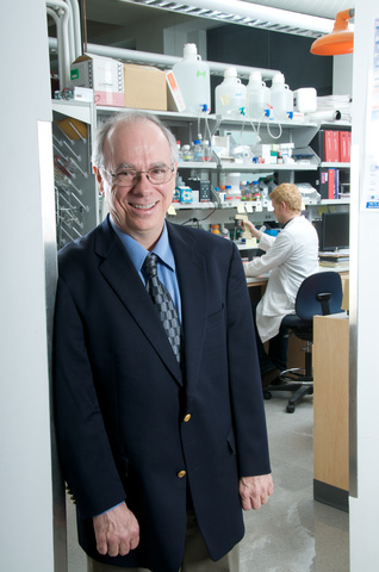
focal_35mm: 48
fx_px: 761
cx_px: 190
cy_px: 286
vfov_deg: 41.2
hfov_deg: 28.0
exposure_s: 1/125
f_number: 14
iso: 200
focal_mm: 32
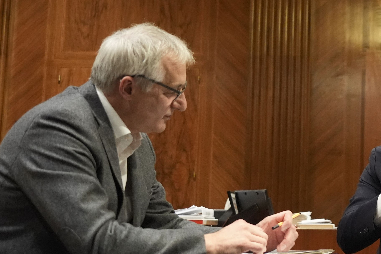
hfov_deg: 20.8
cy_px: 47
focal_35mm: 94
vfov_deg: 14.5
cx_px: 407
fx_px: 995
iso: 4000
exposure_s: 1/200
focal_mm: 43
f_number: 3.5
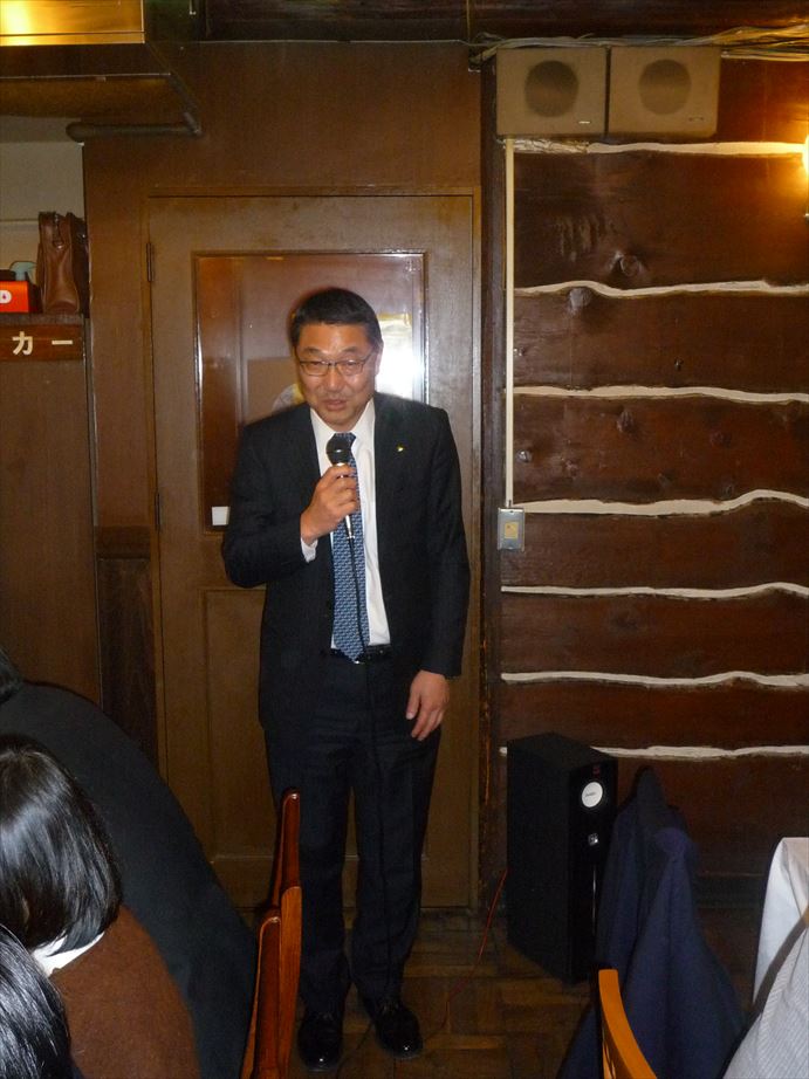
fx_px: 1216
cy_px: 540
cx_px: 404
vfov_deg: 47.9
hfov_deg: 36.8
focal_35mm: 39
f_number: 3.6
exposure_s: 1/30
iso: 400
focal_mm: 5.8
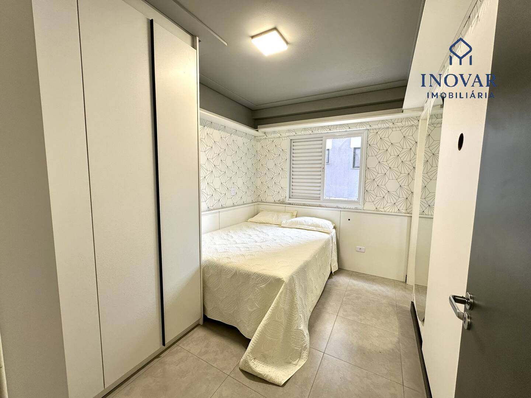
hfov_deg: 102.1
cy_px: 199
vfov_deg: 85.7
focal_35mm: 14
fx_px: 215
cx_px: 266
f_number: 2.2
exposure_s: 1/120
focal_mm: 2.22
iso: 80
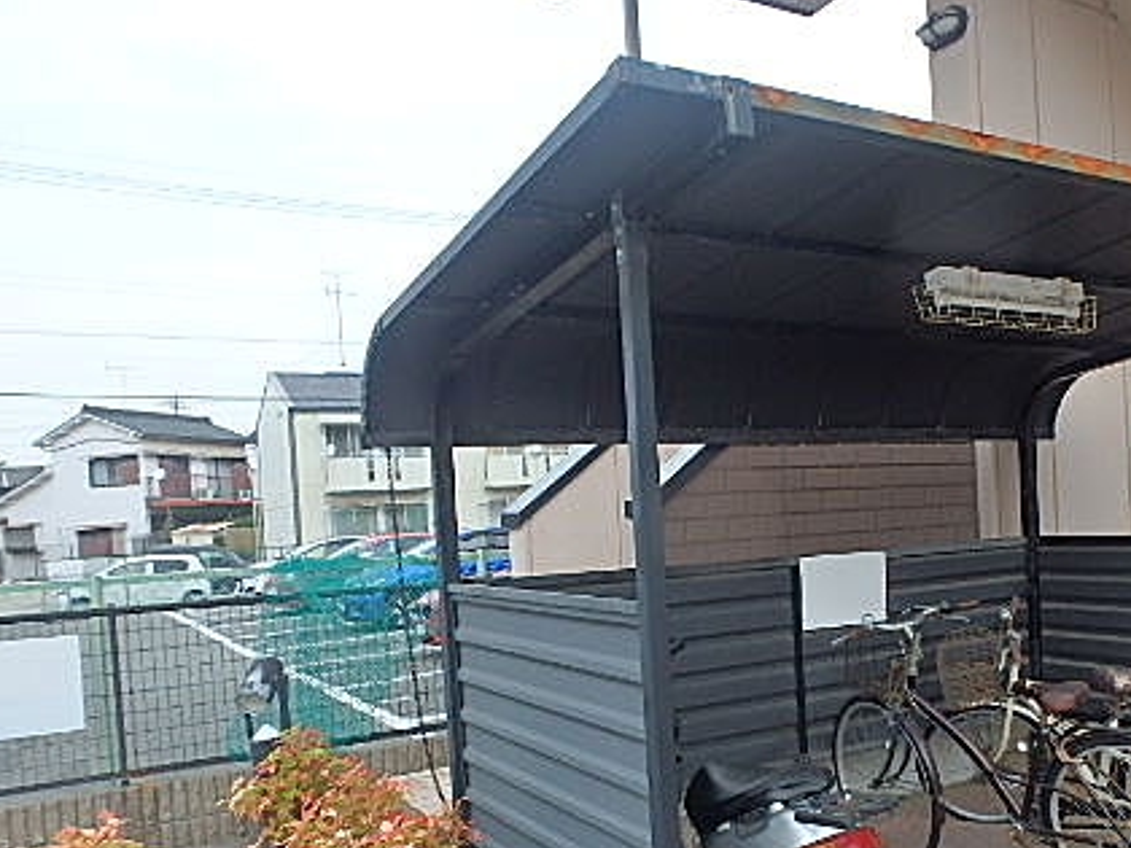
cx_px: 773
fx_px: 1046
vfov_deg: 43.4
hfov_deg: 55.4
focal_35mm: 32
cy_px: 576
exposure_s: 1/500
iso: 125
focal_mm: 3.7
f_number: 3.5
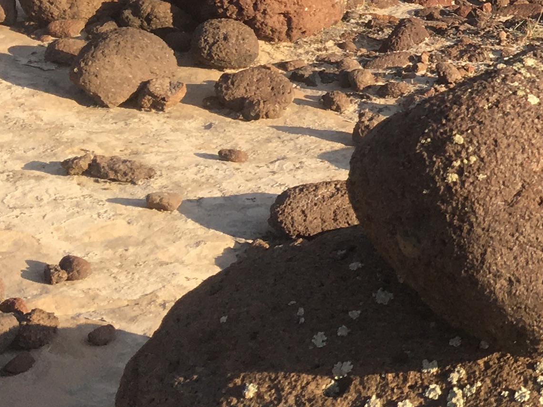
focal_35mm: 103
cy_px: -195
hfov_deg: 16.3
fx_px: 1616
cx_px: 948
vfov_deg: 13.6
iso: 25
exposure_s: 1/874
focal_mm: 4.15
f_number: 2.2
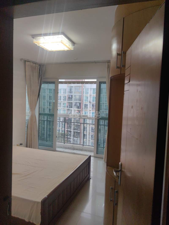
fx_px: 176
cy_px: 112
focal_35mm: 27
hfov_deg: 51.3
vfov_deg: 65.3
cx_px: 84
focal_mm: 5.75
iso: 80
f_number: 2
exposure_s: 1/100
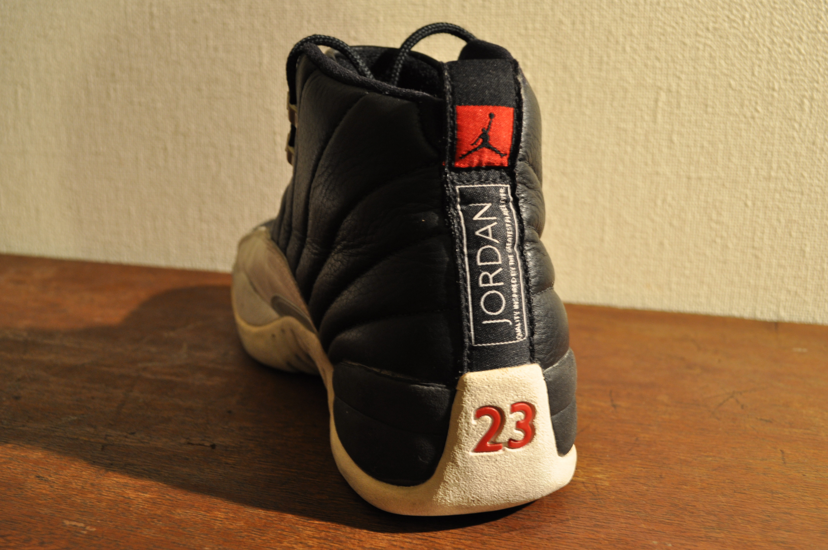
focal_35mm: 36
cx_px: 414
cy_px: 275
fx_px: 827
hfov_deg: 53.2
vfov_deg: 36.8
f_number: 5.6
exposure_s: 1/1.6
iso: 400
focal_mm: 24
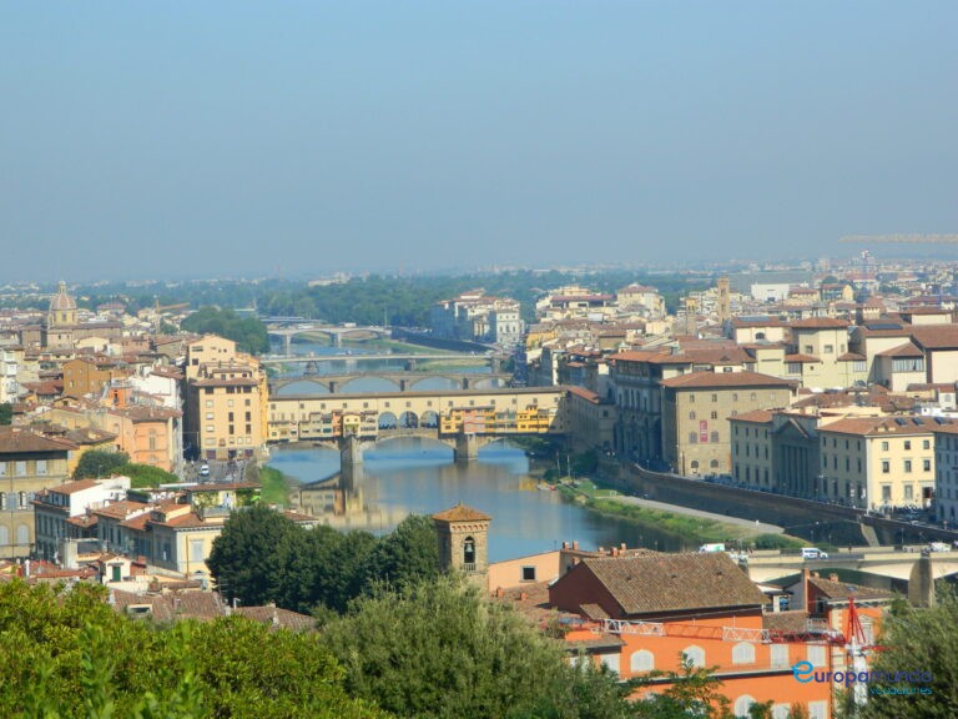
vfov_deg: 11.5
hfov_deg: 15.3
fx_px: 3570
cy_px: 360
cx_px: 479
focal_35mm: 129
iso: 80
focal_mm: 23.2
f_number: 4.7
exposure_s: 1/640
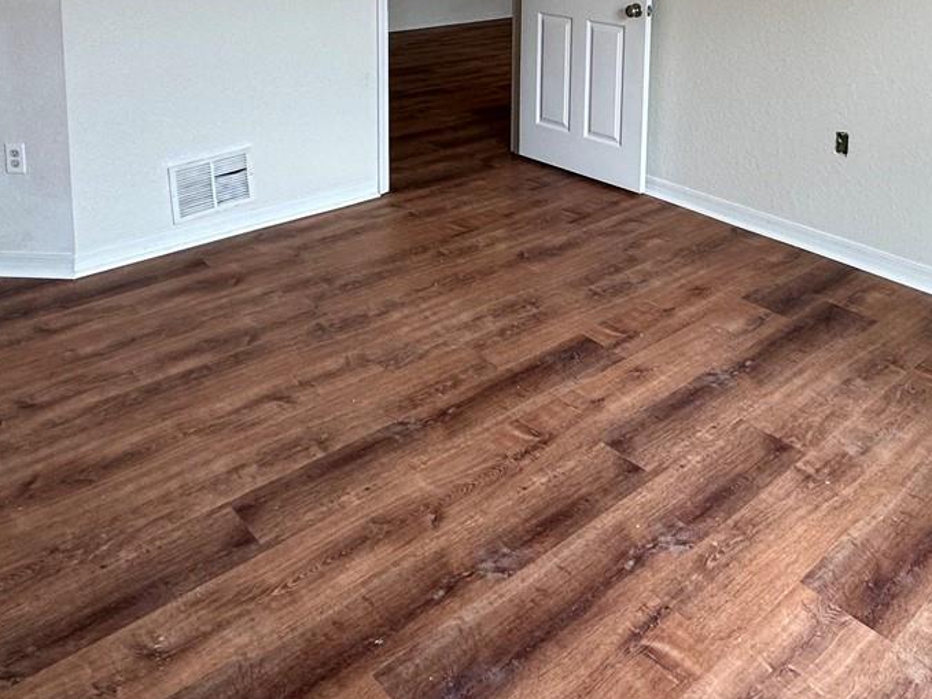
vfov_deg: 38.2
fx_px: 888
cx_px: 583
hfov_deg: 54.7
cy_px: 0
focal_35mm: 33
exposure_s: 1/120
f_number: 2.2
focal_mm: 2.22
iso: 160
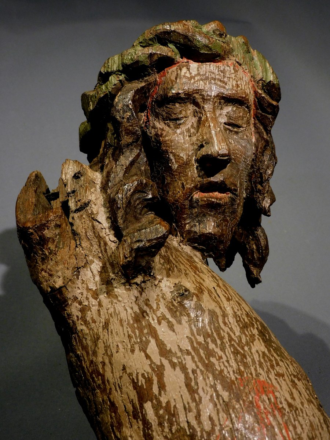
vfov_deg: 42.1
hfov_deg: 32.2
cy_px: 220
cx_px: 165
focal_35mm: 45
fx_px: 572
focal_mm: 8.1
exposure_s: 1/30
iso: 250
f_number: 4
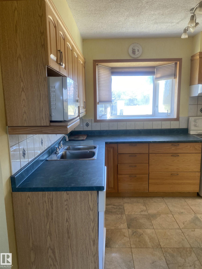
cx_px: 101
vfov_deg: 67.3
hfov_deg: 53.1
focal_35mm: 26
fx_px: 202
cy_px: 134
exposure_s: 1/116
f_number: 1.8
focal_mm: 4.25
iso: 125
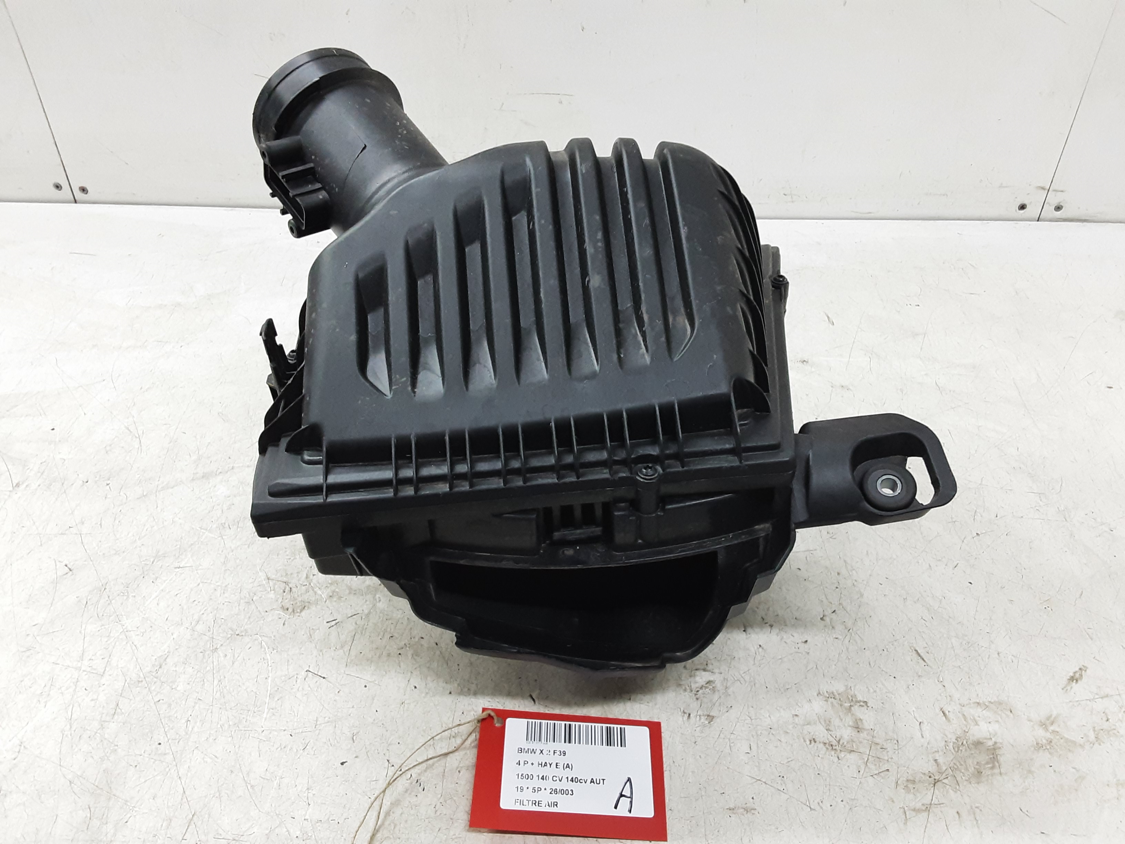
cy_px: 422
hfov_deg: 65.3
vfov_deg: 51.4
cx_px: 562
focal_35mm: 27
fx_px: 877
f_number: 1.9
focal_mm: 2.91
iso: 160
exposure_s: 1/33
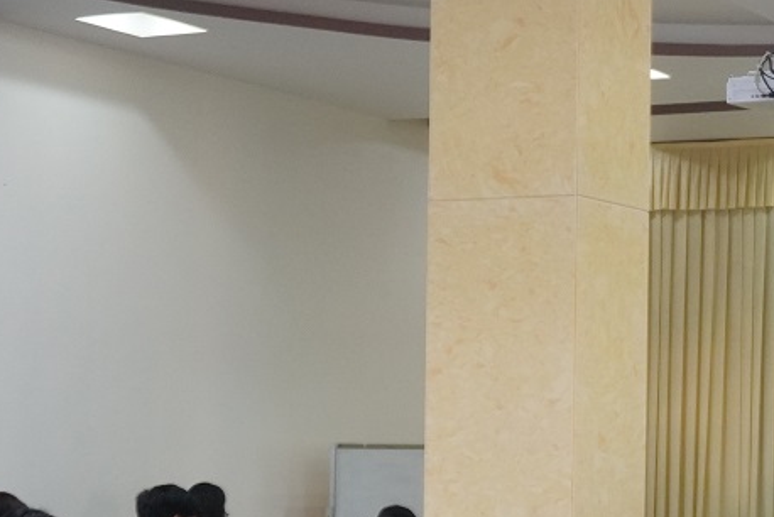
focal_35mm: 90
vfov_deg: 15.0
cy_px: 471
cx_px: 963
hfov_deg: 20.8
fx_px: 1943
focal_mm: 23
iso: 2500
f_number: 4
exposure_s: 1/160
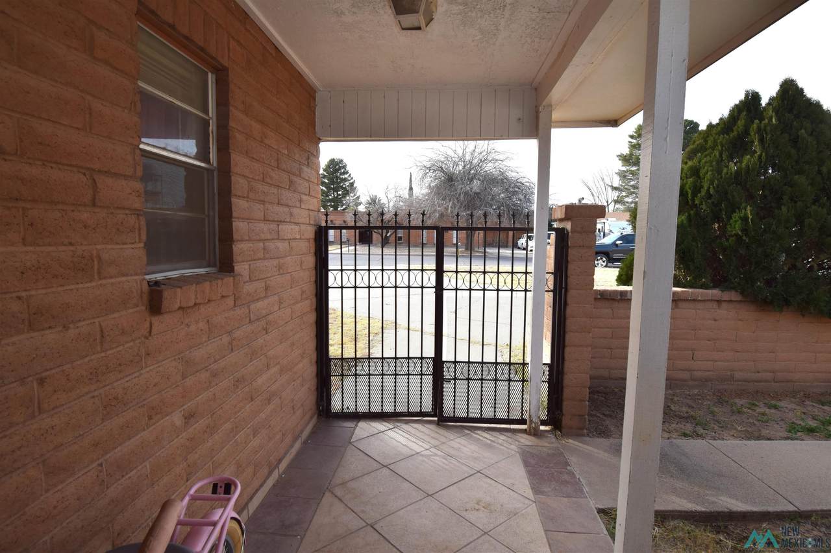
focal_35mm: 20
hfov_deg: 85.4
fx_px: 450
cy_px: 276
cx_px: 416
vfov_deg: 63.2
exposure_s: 1/320
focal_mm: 13
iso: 200
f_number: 9
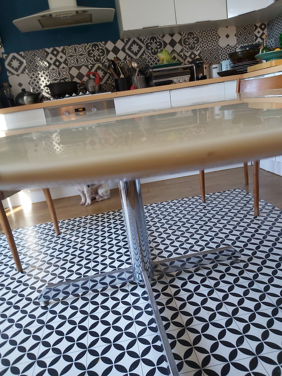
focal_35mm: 26
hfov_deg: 53.1
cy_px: 188
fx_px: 282
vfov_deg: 67.3
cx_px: 141
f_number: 1.7
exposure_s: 1/50
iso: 250
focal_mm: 3.92
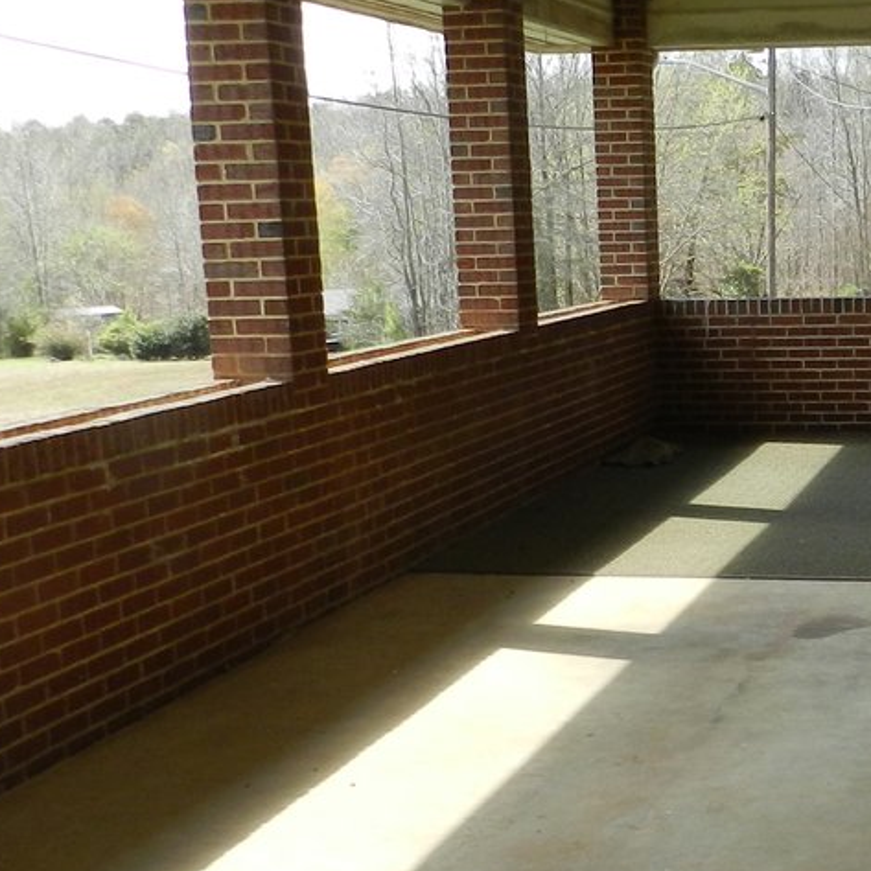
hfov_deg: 25.4
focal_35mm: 65
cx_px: 835
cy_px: 552
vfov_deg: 26.4
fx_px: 1850
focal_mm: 4
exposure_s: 1/400
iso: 160
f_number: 3.4
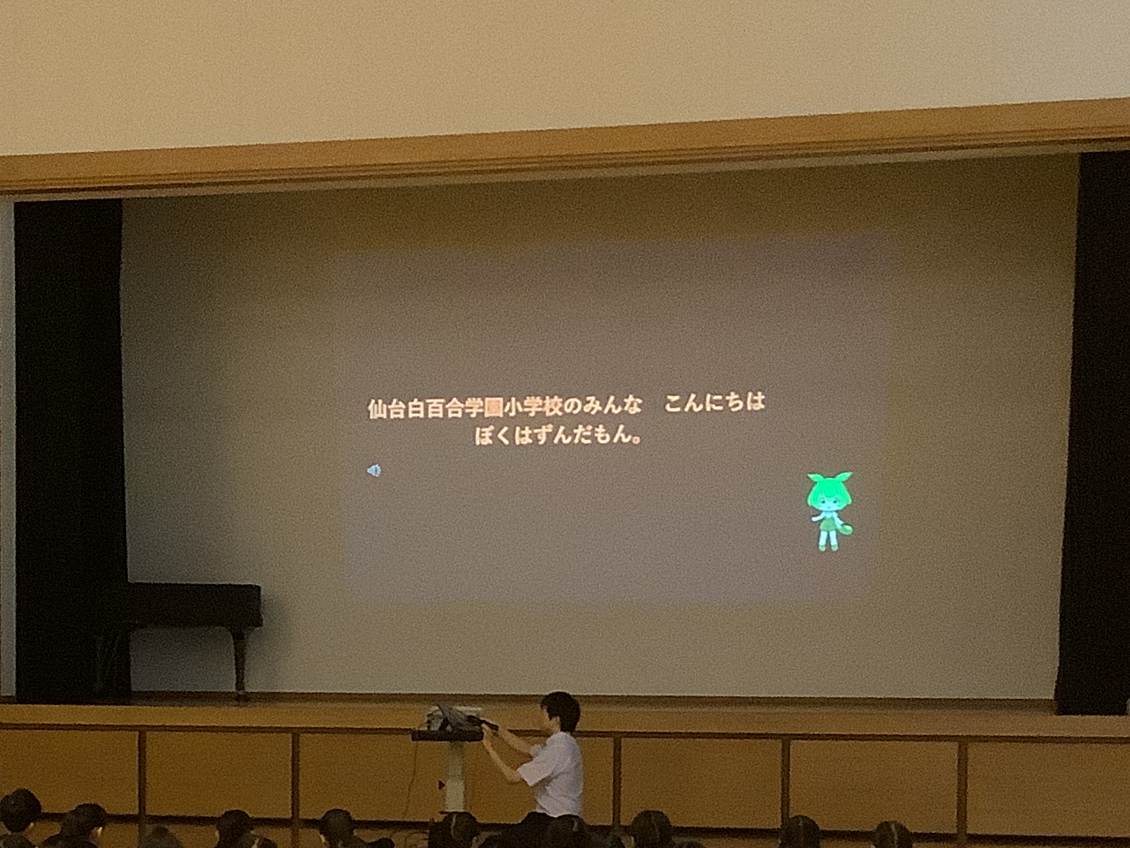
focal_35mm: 79
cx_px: 331
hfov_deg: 24.5
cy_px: 768
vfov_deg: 18.4
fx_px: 2579
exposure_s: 1/25
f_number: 2.4
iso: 400
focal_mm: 3.3
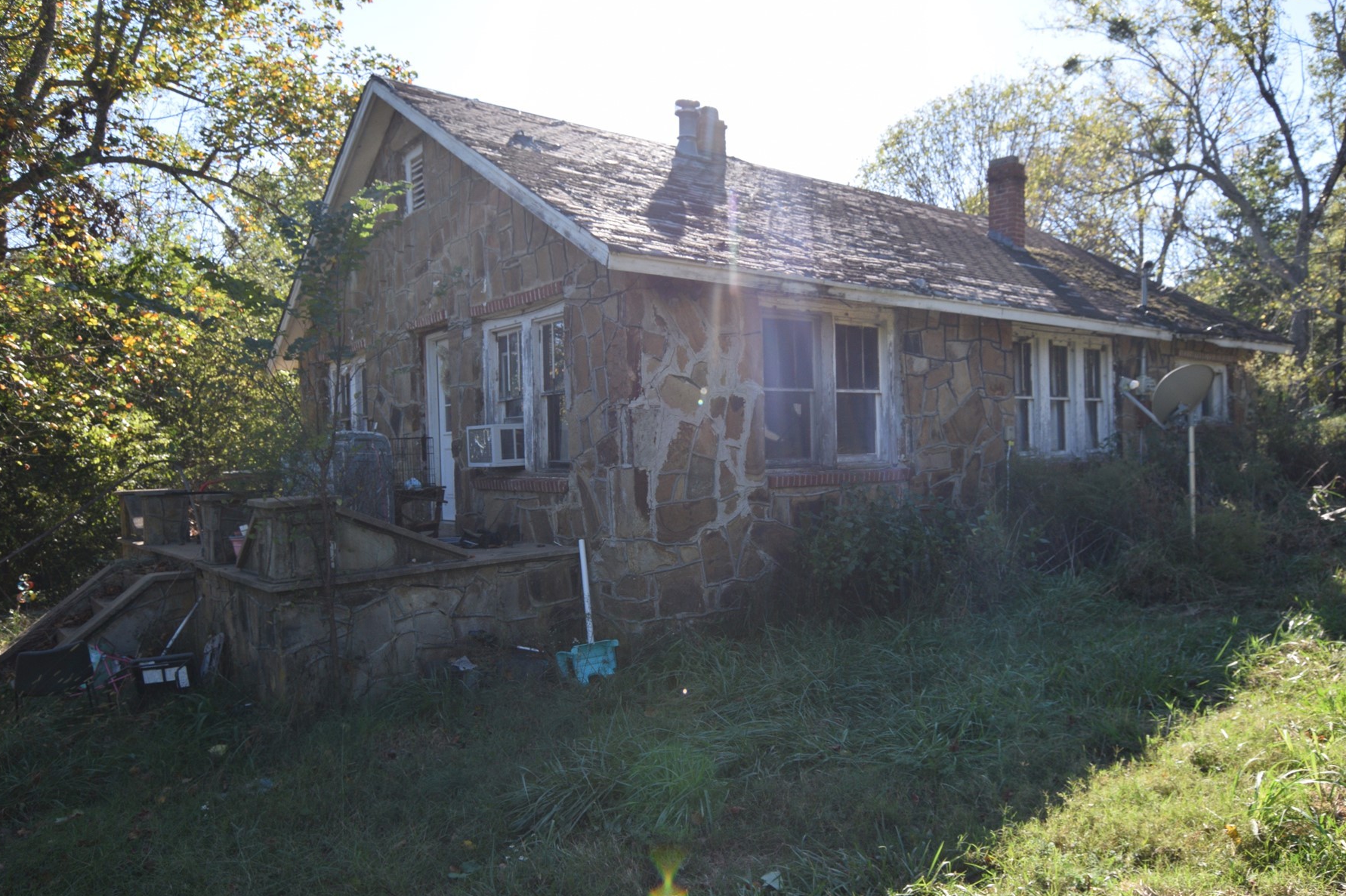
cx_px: 688
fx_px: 897
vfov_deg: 53.0
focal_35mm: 24
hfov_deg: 73.7
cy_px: 492
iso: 280
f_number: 8
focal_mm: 14
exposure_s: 1/250
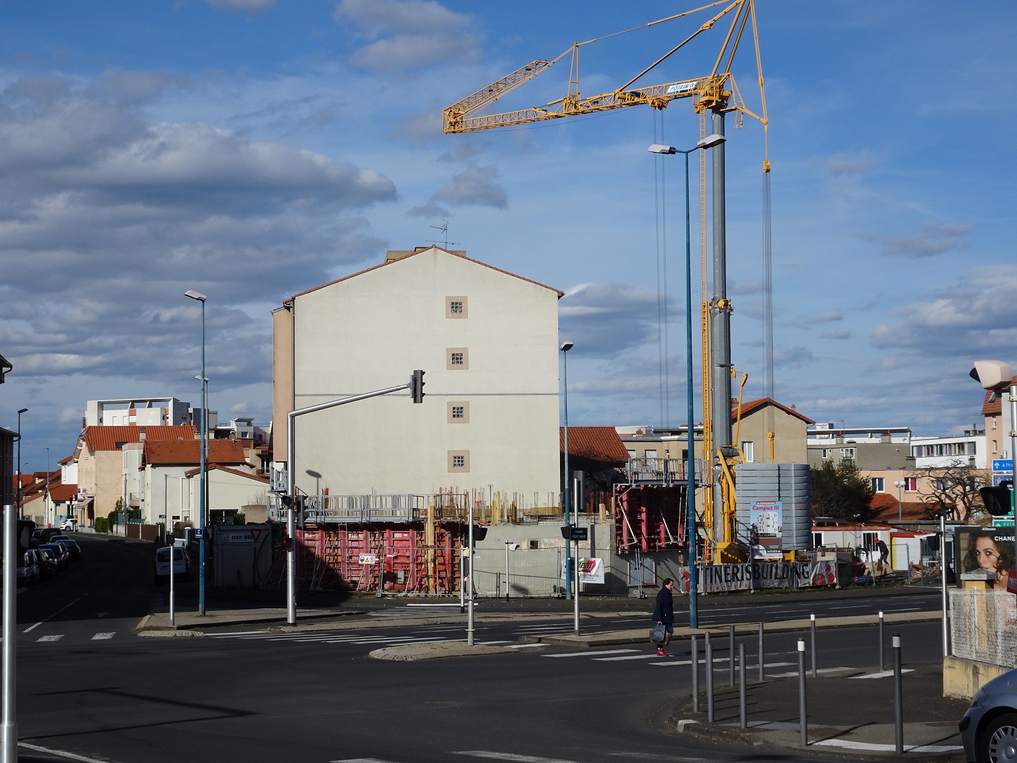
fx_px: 1822
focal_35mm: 62
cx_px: 508
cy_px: 382
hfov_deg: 31.2
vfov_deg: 23.7
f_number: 4.5
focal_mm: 10.59
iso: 80
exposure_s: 1/1250
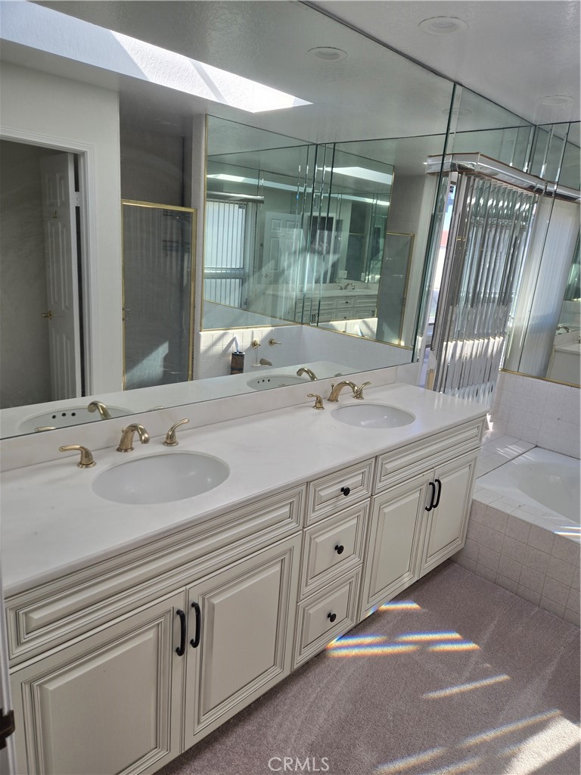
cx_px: 290
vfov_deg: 73.9
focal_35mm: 23
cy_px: 388
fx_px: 515
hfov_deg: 58.9
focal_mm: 5.4
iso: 25
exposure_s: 1/316
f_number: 1.8
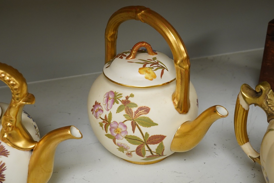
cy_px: 92
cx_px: 137
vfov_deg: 29.9
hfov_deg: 43.6
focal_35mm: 45
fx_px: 342
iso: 2500
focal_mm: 30
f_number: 11
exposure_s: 1/160
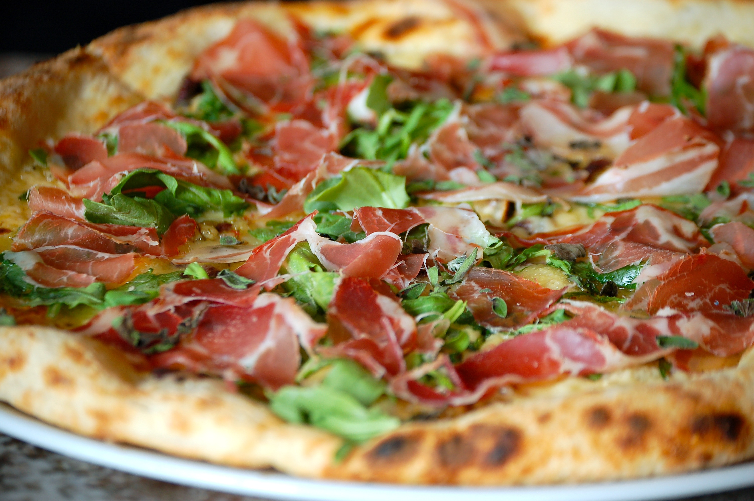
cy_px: 250
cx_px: 377
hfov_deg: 18.2
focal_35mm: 112
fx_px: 2354
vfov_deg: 12.2
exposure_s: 1/30
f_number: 4.5
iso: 200
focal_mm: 75
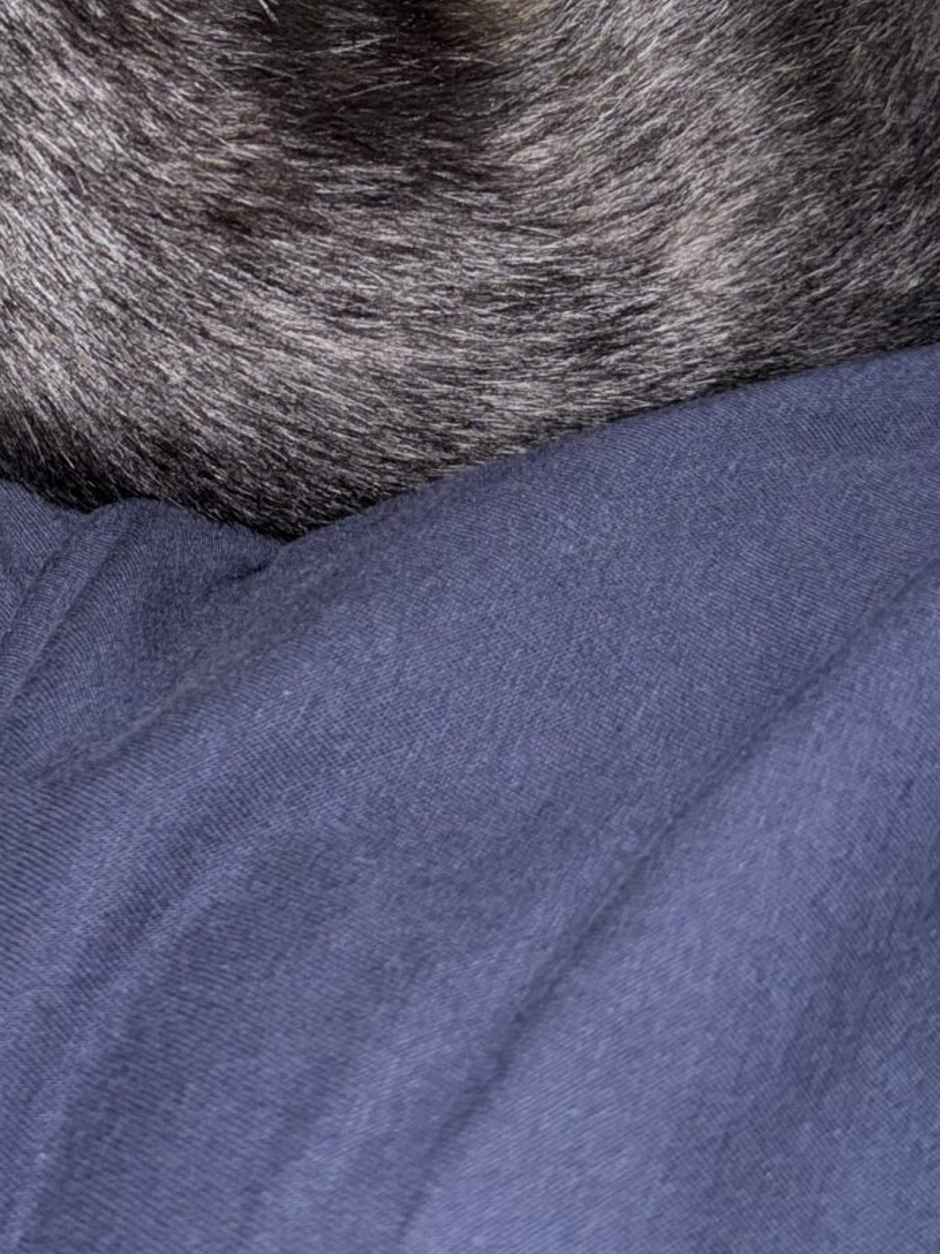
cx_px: 163
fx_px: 2390
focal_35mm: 66
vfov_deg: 28.5
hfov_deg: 21.9
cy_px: 179
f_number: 1.78
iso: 64
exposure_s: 1/4
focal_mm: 6.76
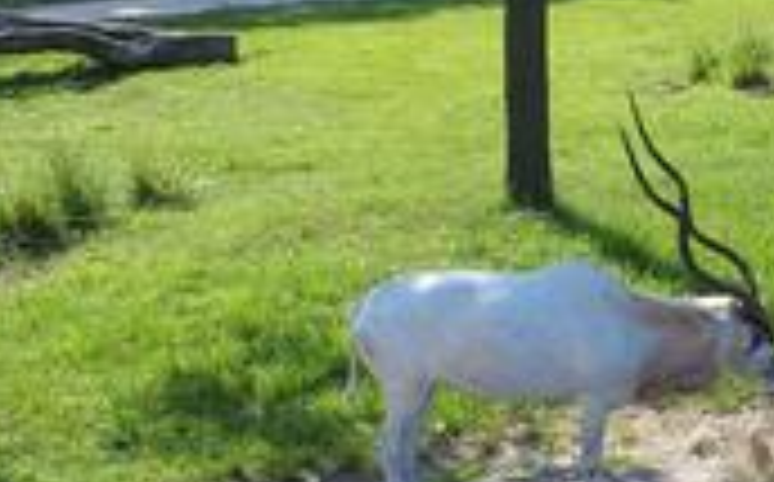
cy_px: 306
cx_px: 882
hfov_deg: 21.9
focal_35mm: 89
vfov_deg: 14.6
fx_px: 1875
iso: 100
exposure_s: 1/400
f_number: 3.5
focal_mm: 6.7
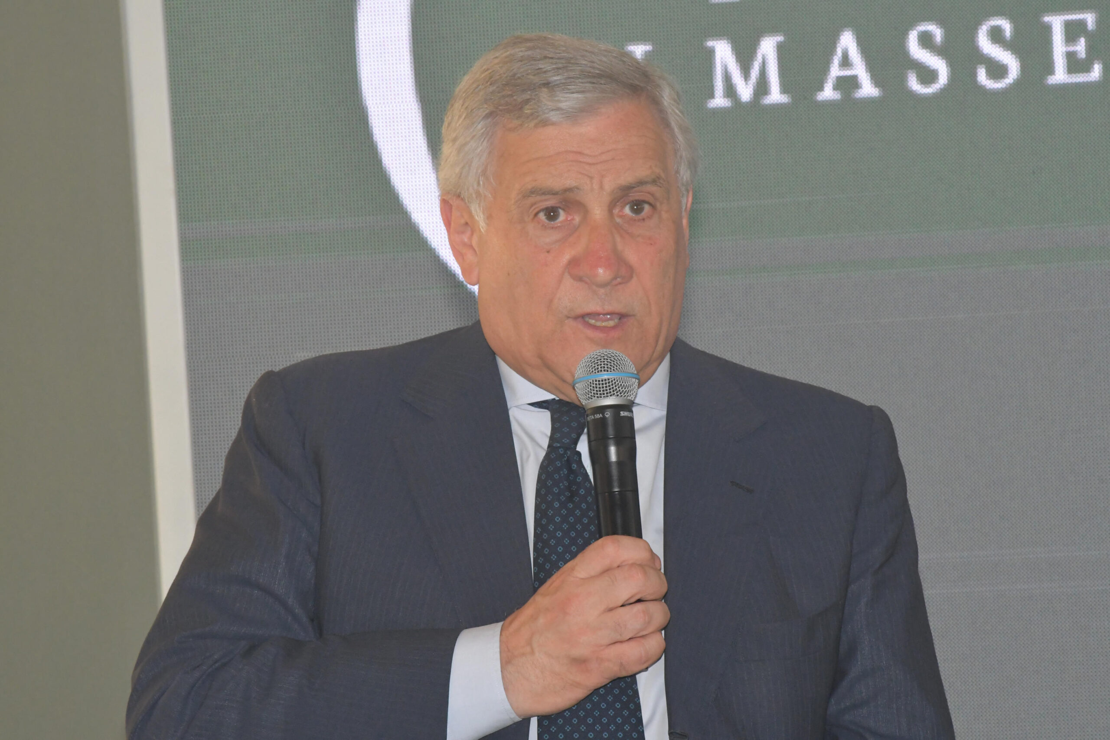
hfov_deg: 6.9
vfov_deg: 4.6
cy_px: 370
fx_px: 9250
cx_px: 555
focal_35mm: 300
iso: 3200
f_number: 14
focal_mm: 200
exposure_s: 1/250
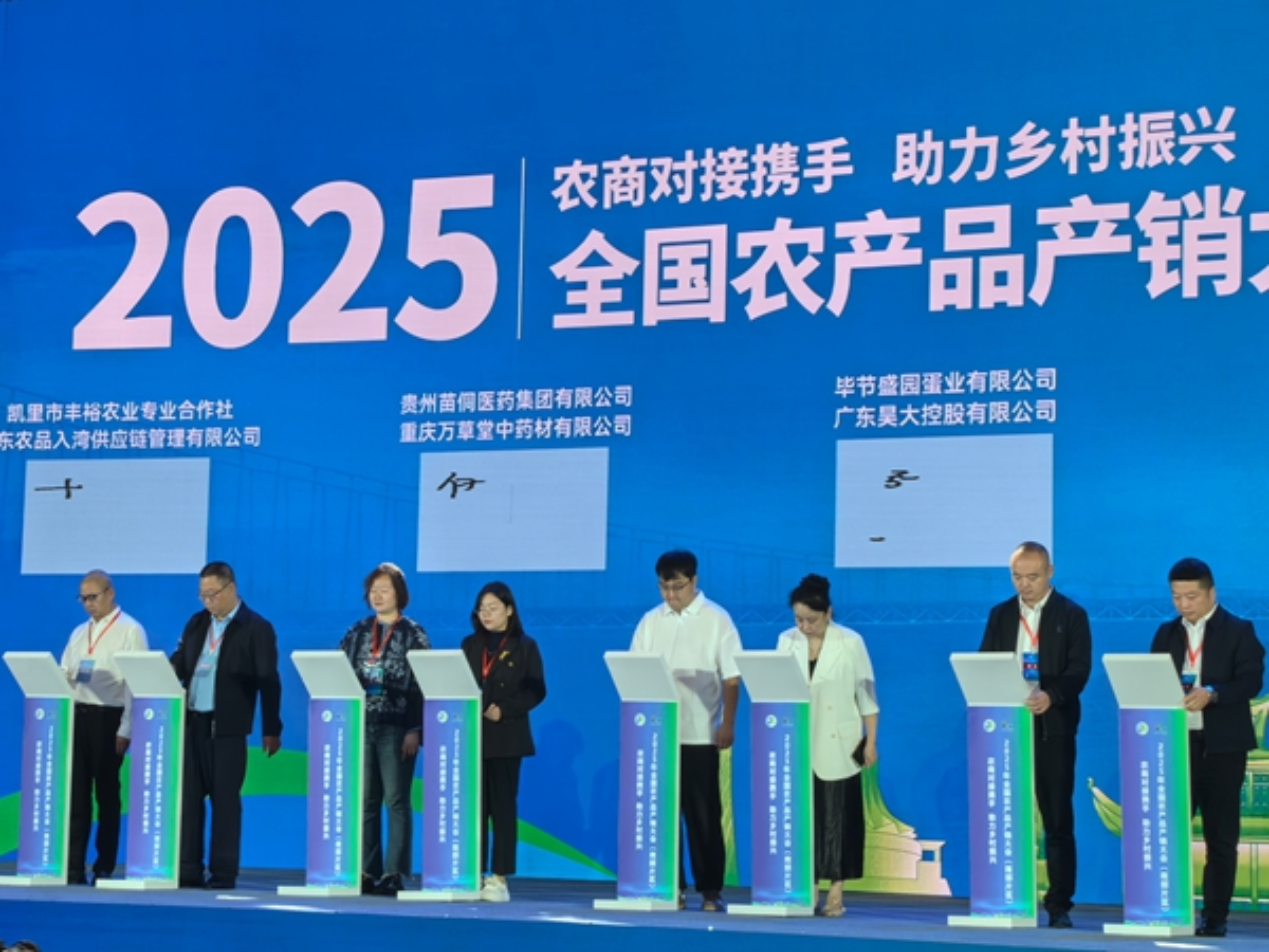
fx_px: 3189
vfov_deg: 17.0
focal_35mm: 87
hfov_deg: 22.5
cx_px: 634
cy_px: 476
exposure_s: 1/100
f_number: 4
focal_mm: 6.98
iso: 250
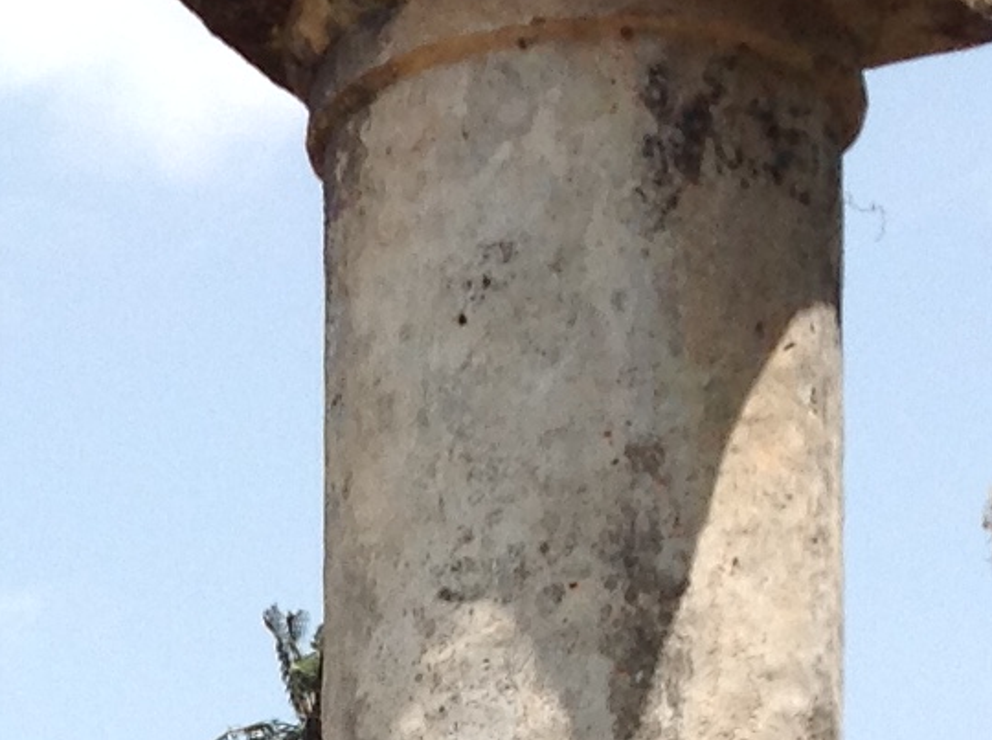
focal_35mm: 168
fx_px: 4806
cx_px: 198
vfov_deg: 8.3
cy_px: 1625
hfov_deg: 11.7
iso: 50
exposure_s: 1/1890
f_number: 2.4
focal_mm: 4.28
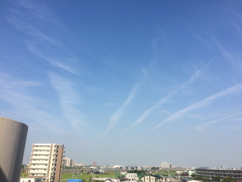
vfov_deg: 48.2
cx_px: 121
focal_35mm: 29
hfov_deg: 61.7
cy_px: 91
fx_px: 203
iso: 32
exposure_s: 1/2933
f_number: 2.2
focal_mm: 4.15
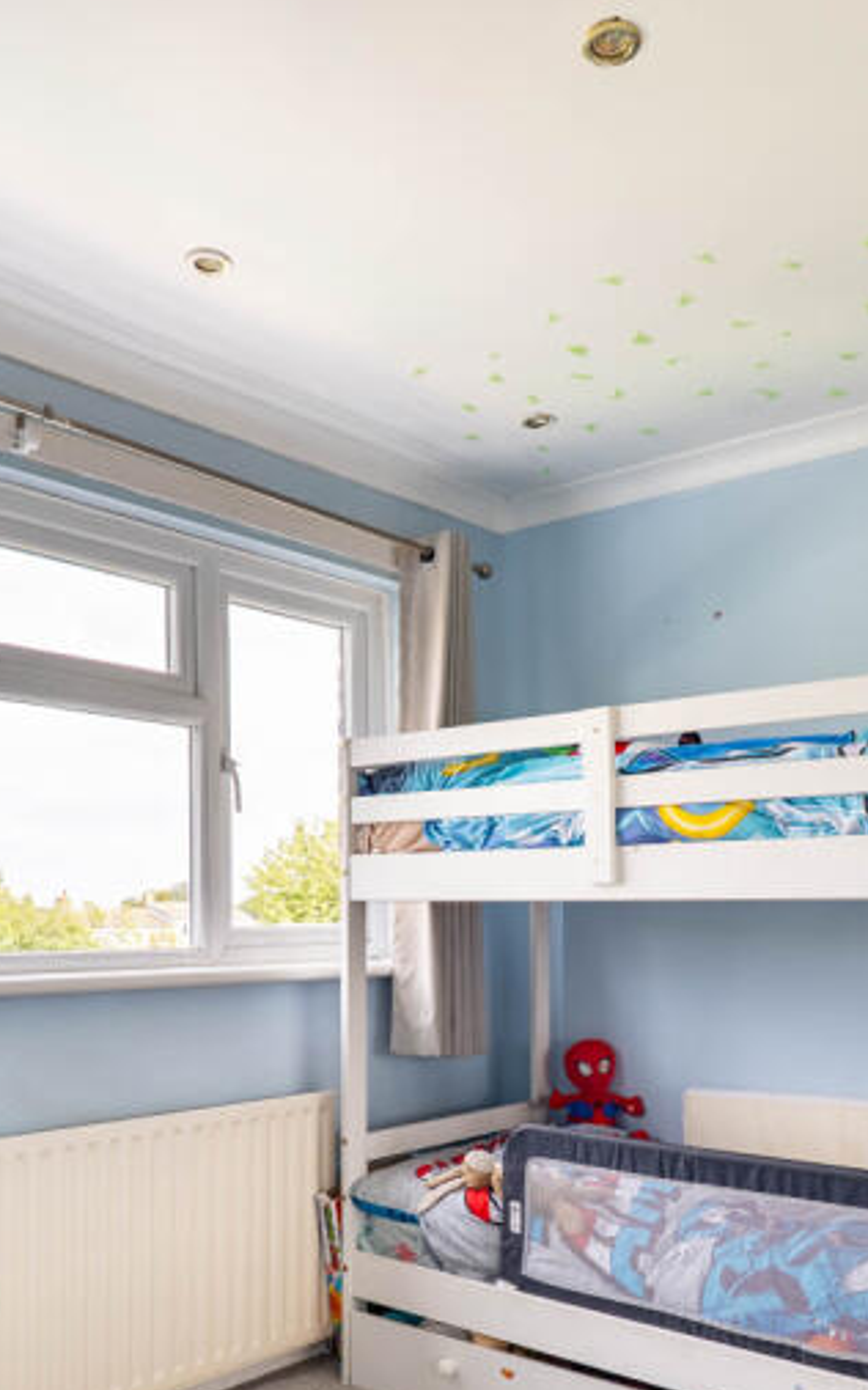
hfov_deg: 38.3
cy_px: 916
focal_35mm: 33
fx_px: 1250
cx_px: 418
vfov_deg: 57.0
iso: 320
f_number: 8
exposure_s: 1/160
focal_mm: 16
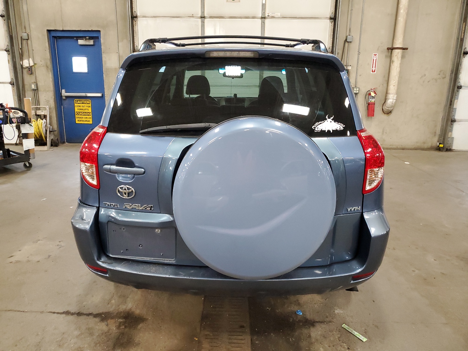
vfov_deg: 53.1
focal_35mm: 26
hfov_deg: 67.3
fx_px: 352
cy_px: 176
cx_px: 234
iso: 307
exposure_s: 1/60.2
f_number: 1.5
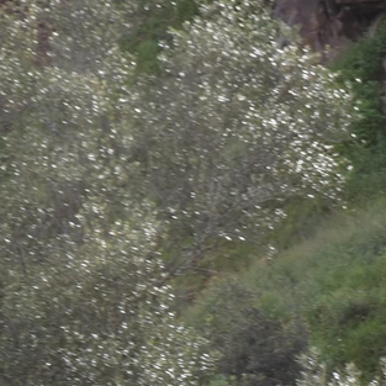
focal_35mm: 869
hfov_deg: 2.0
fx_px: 10963
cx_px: 807
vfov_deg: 2.0
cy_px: 608
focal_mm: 200
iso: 640
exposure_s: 1/320
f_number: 9
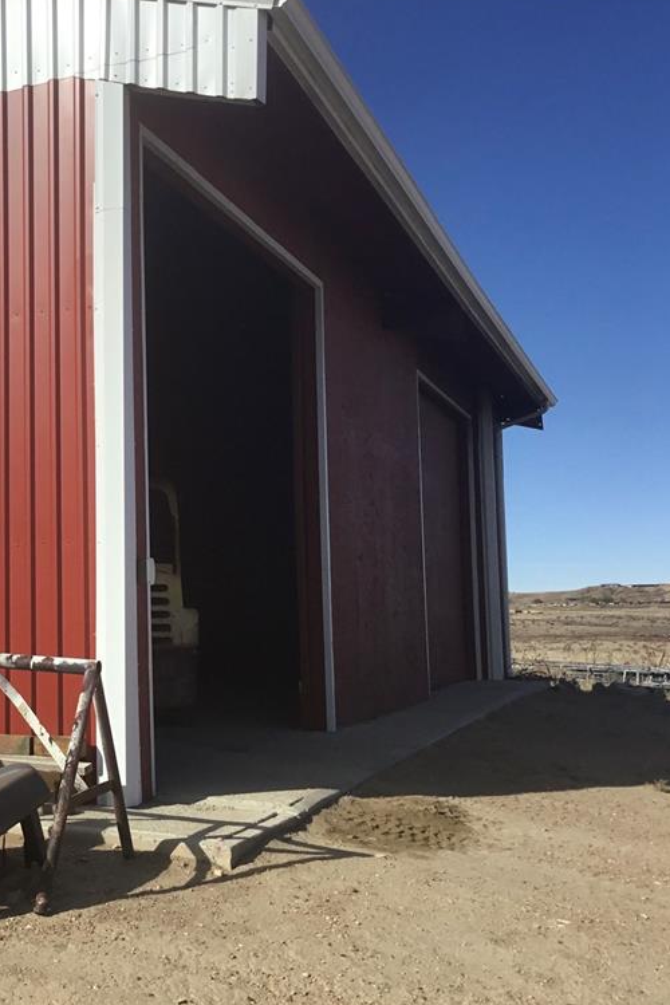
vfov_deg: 44.5
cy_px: 502
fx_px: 1228
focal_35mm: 44
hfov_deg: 28.9
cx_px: 31
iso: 25
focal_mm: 3.3
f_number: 2.4
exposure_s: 1/1733
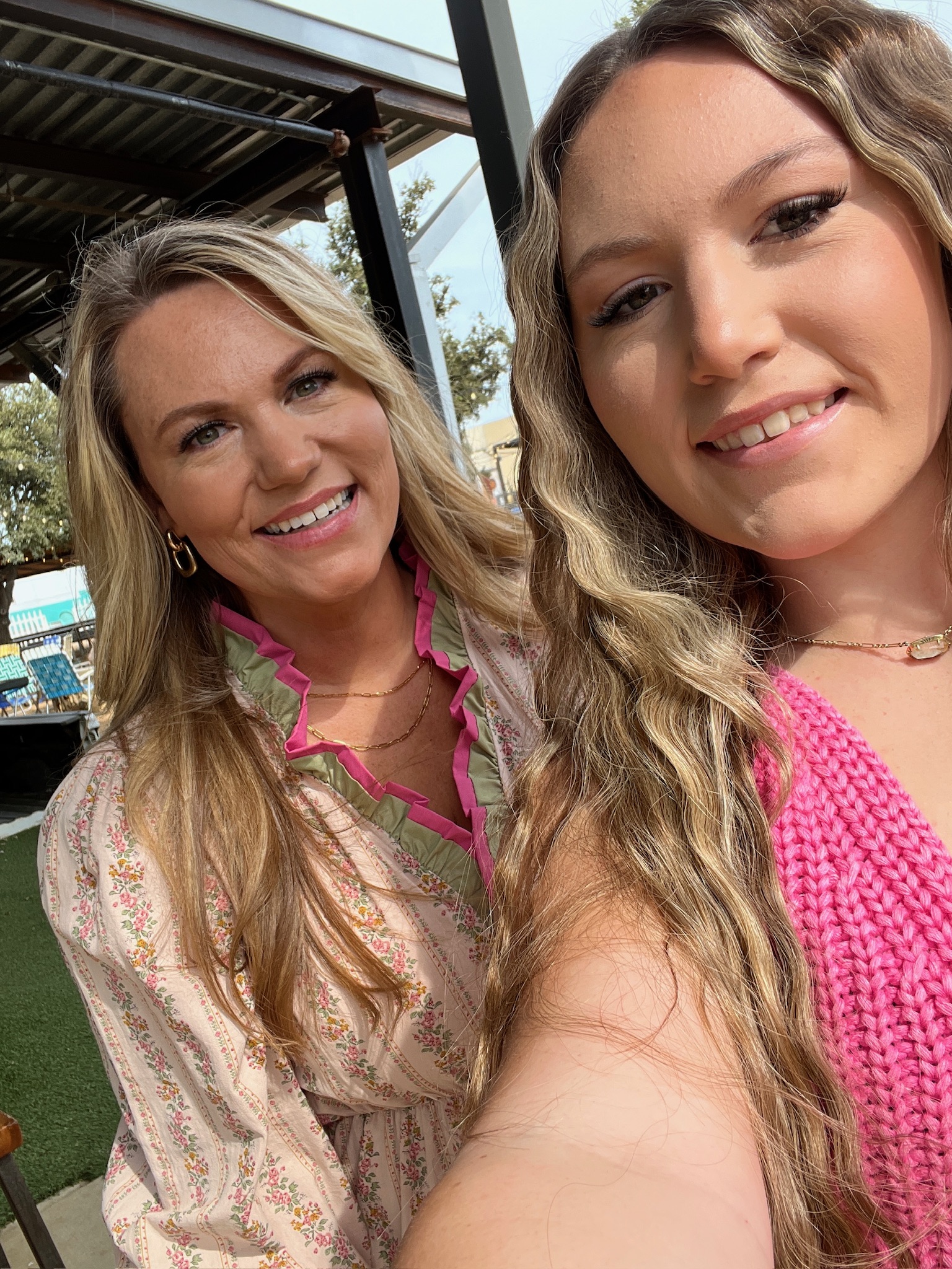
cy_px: 634
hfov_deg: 46.8
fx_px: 1100
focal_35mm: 30
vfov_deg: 60.0
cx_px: 476
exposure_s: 1/353
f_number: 2.2
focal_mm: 2.71
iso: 32
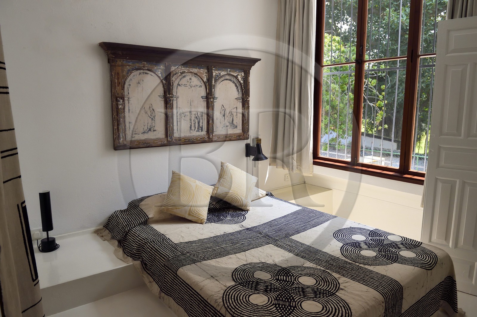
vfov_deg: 49.5
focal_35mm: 26
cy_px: 158
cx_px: 238
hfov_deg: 69.4
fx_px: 344
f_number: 8
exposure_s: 1/1000
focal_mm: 26
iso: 1600
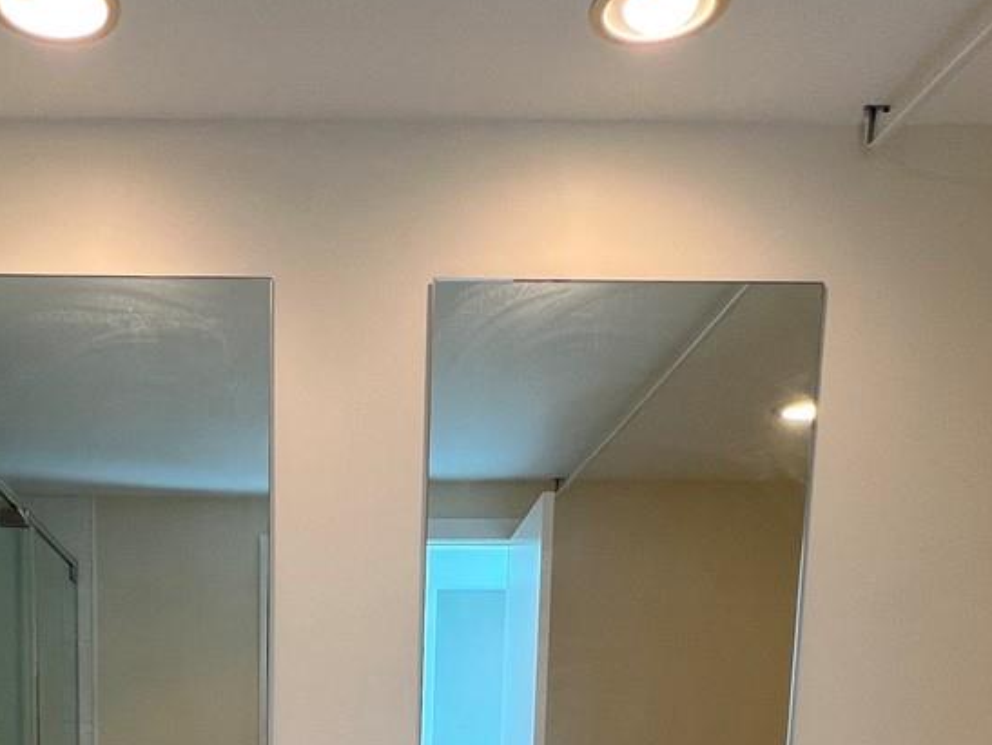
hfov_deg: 47.9
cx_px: 310
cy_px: 923
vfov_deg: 31.0
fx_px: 1090
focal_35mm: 38
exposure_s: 1/120
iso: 100
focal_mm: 1.57
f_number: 1.8
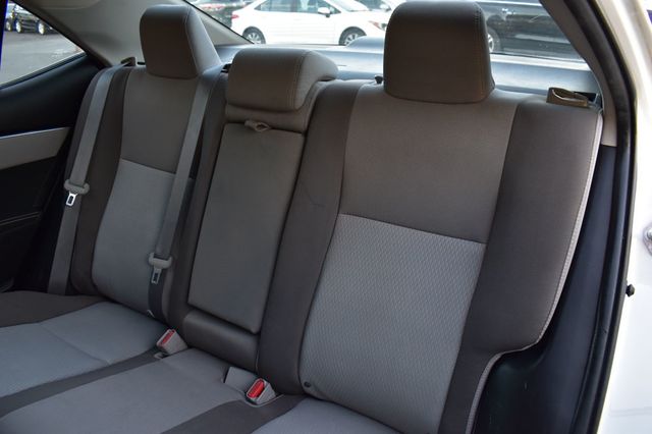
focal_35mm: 27
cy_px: 217
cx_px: 326
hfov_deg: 67.4
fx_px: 489
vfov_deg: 47.9
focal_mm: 18
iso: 640
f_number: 6.3
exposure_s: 1/15
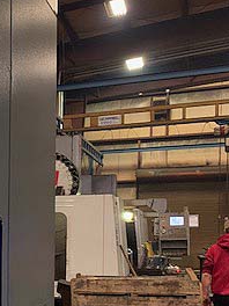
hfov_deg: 19.5
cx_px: -138
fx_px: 556
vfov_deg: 29.9
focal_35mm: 63
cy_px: 252
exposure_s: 1/33
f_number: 1.8
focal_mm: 4.25
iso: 400
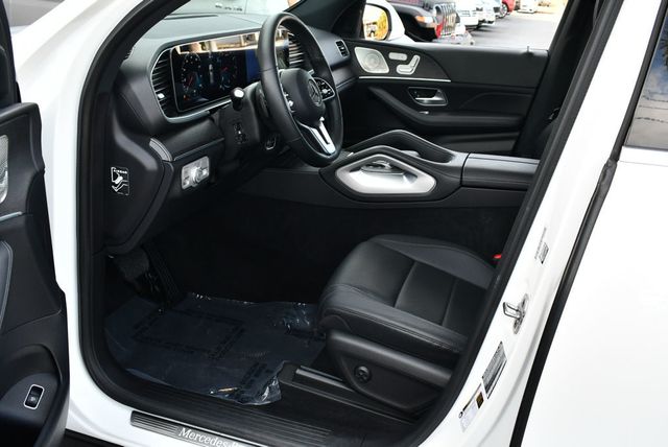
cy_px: 224
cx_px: 334
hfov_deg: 53.1
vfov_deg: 36.9
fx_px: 669
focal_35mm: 36
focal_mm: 18
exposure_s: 1/250
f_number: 4.5
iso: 400
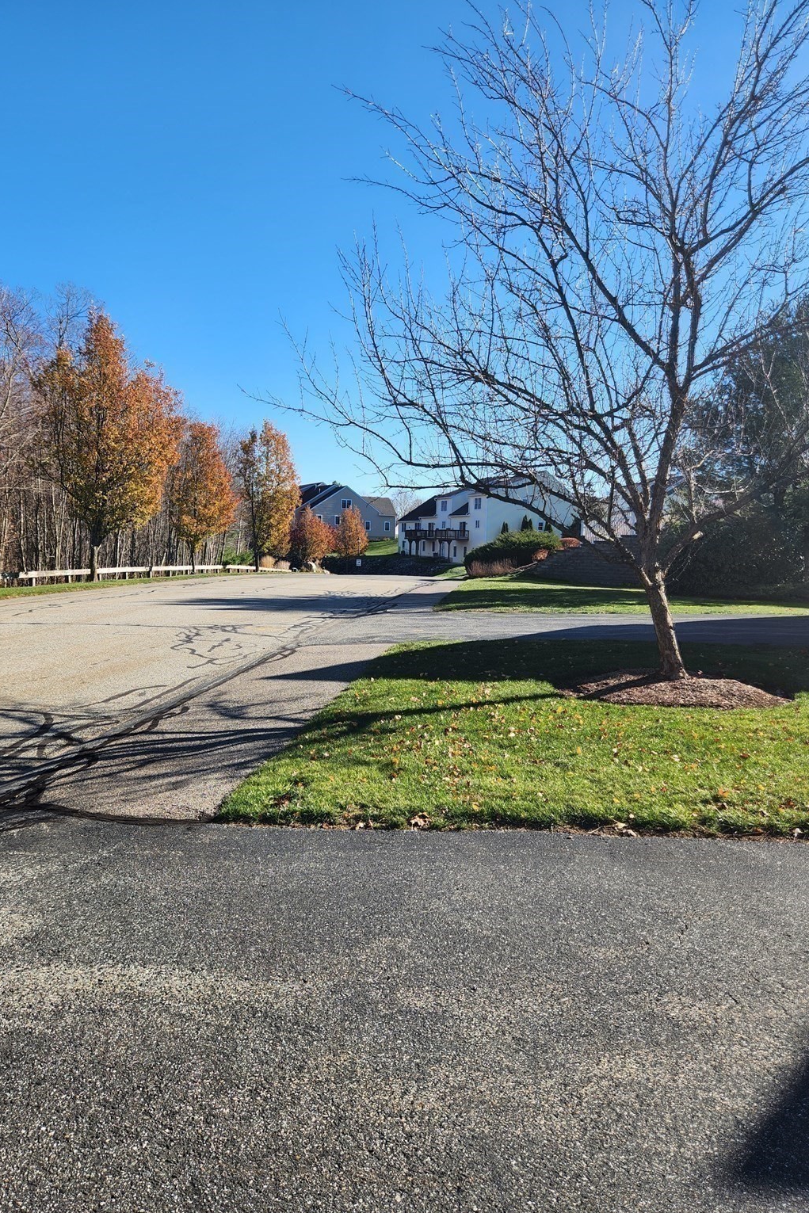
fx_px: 809
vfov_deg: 73.7
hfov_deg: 53.1
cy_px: 607
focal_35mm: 24
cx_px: 417
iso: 20
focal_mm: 5.4
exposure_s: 1/968
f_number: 1.8
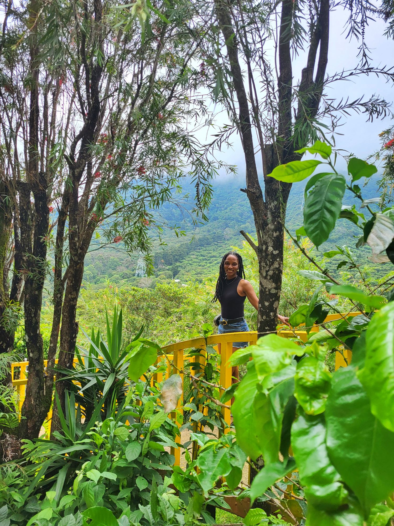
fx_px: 395
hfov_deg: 53.1
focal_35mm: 26
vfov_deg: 67.3
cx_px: 197
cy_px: 263
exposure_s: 1/720
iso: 40
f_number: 1.8
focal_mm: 5.4
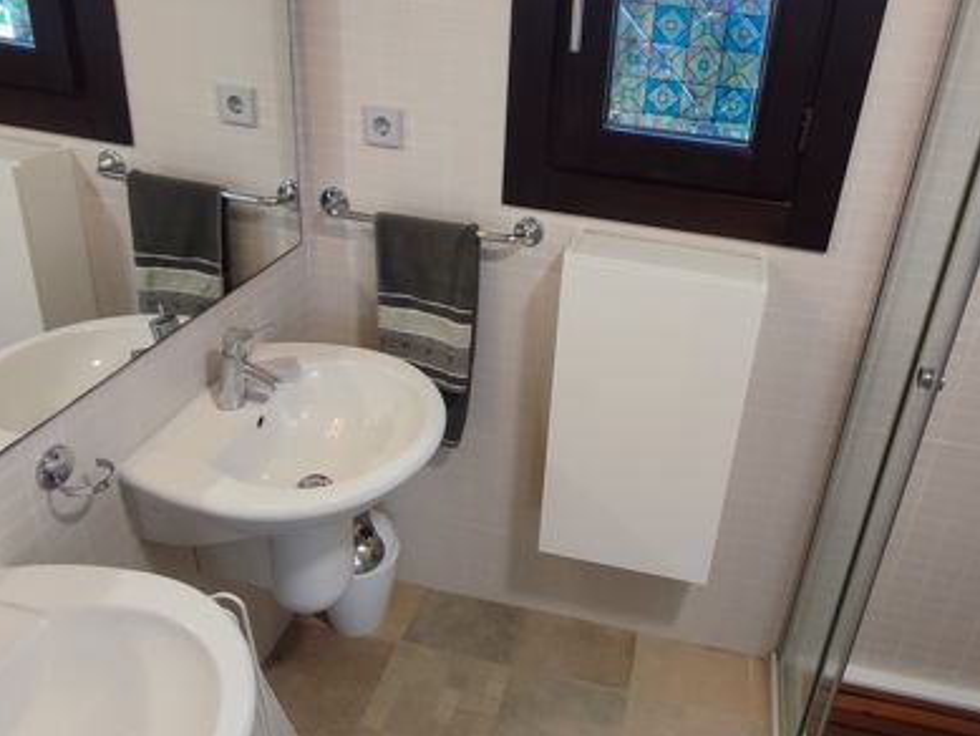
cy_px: 319
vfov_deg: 48.1
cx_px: 561
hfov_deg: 61.4
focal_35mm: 29
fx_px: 821
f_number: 2.2
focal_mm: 1.65
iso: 126
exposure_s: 1/50
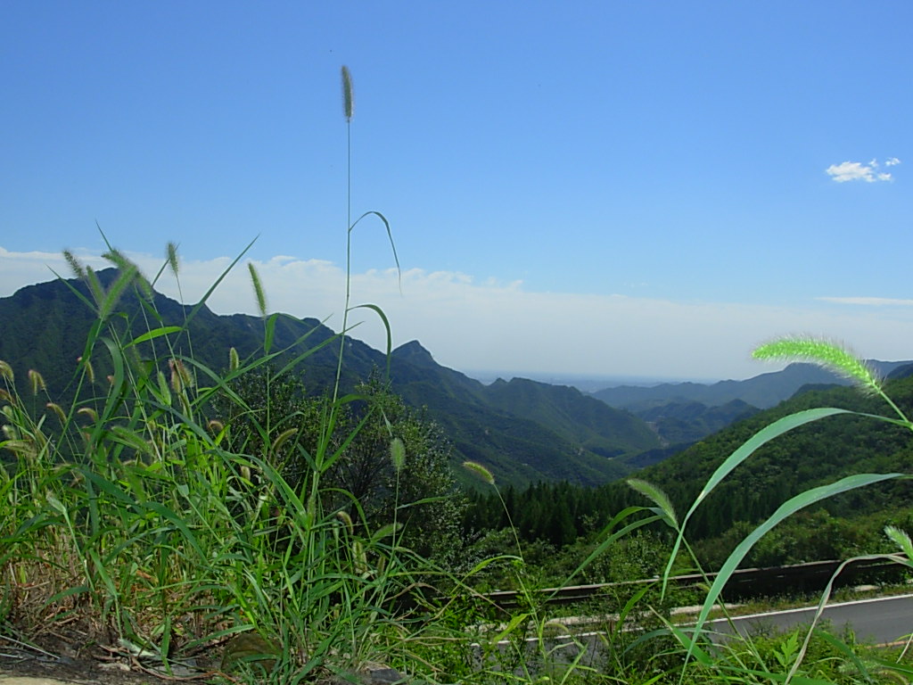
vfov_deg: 37.7
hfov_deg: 49.0
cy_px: 342
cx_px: 456
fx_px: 1002
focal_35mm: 38
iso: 50
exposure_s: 1/704
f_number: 4.9
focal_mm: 6.3
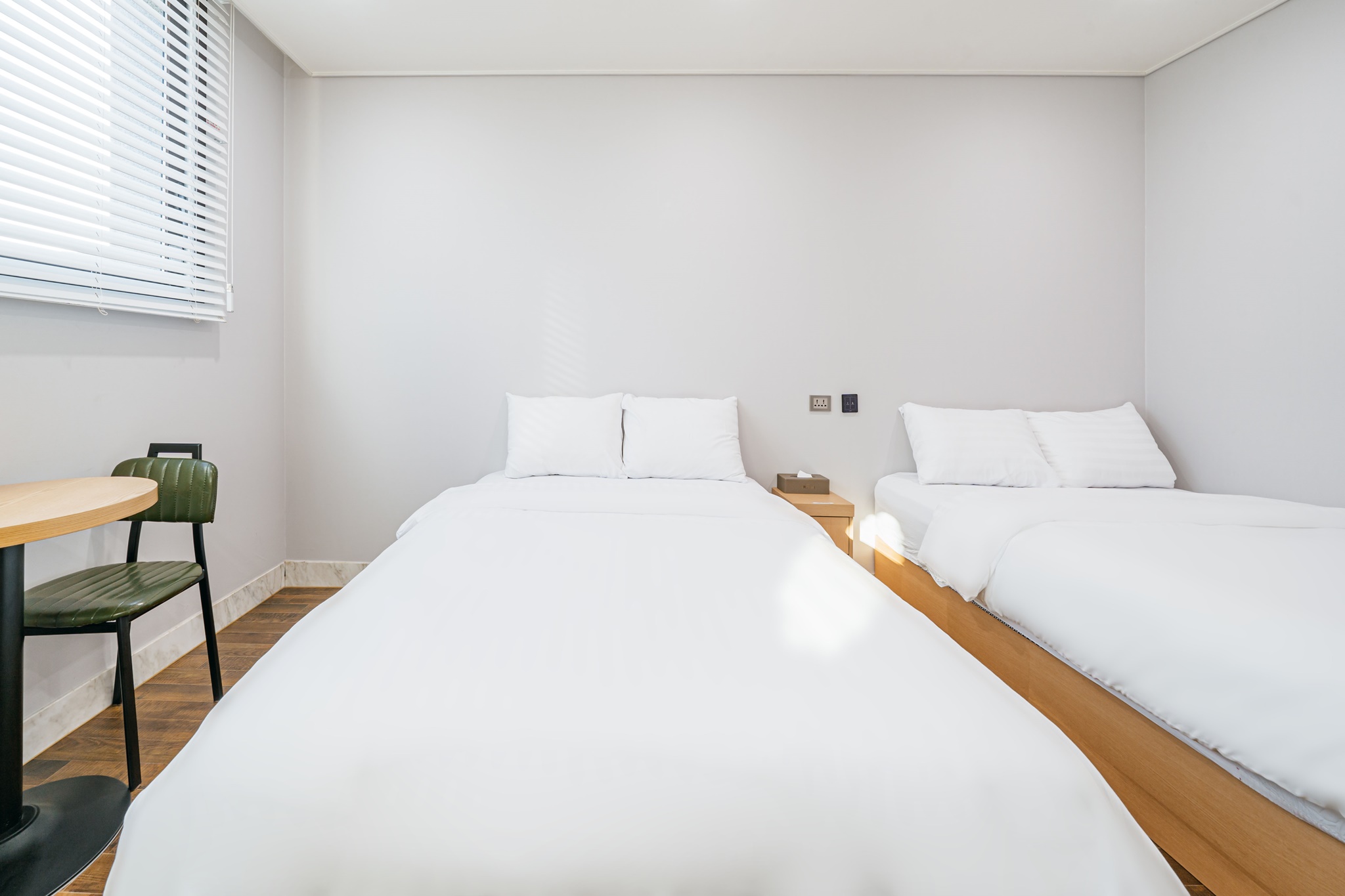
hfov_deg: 112.6
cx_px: 672
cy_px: 448
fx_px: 448
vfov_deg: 90.0
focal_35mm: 12
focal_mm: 12
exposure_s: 1/4
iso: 100
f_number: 10
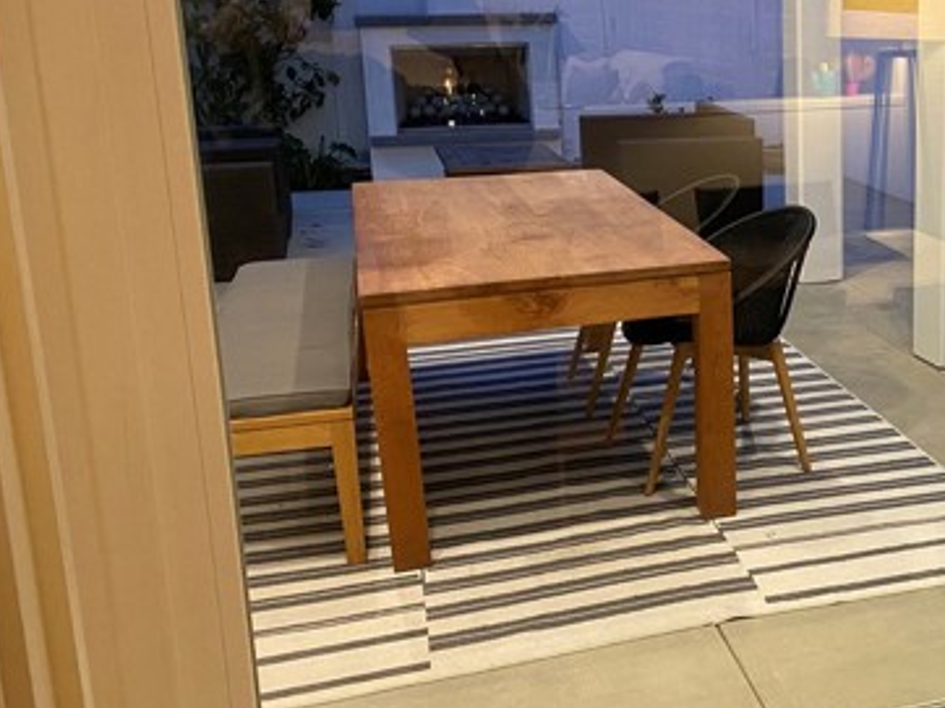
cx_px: 804
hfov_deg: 39.1
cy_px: 272
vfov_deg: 31.4
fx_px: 1255
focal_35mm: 46
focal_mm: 4.25
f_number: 1.8
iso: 640
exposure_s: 1/40
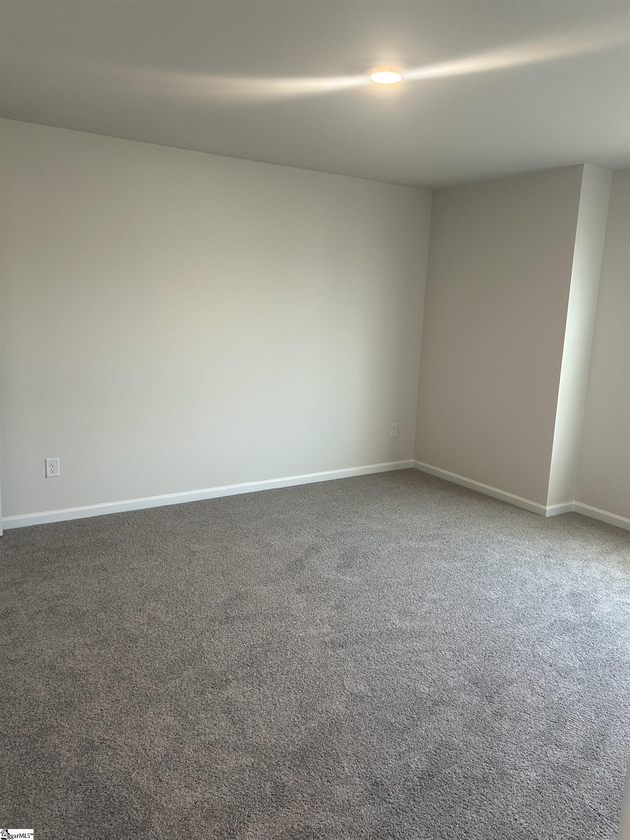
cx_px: 315
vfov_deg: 67.3
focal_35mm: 26
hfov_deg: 53.1
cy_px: 420
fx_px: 631
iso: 125
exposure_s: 1/120
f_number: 1.5
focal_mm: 5.7
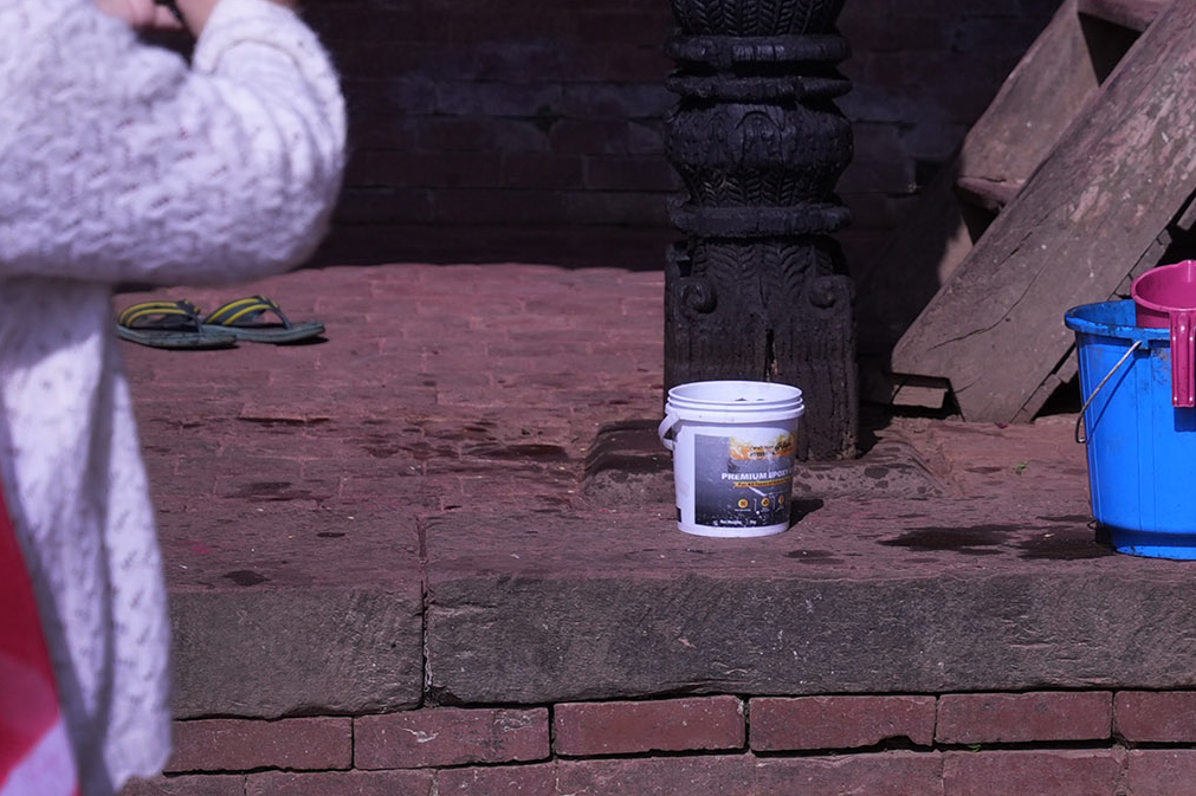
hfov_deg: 14.4
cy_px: -45
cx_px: 720
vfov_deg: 9.6
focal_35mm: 142
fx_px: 4723
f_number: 4
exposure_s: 1/3200
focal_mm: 57.5
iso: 200
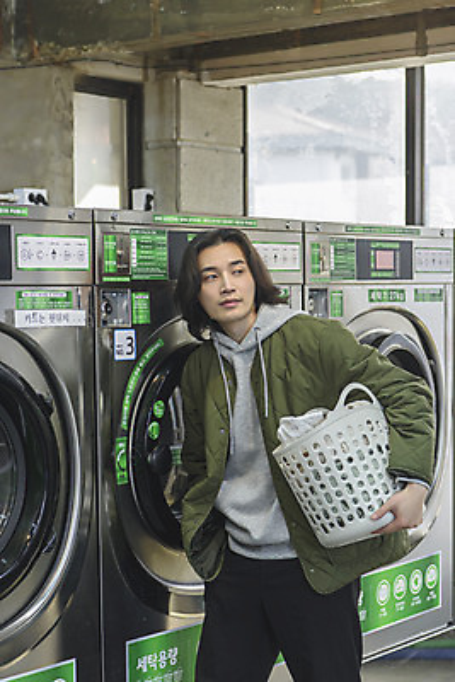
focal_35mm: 70
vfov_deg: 28.8
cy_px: 341
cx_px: 228
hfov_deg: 19.5
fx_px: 1326
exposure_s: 1/100
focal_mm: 70
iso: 400
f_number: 4.5
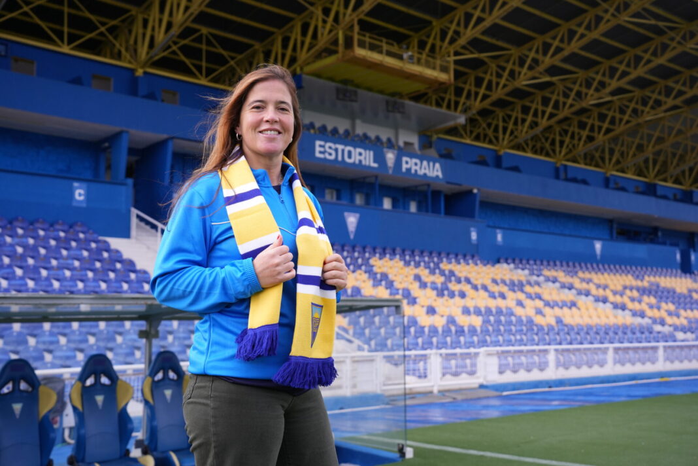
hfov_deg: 47.4
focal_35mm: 41
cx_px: 349
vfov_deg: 32.6
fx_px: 795
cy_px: 233
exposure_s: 1/2500
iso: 1000
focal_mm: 41
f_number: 4.5
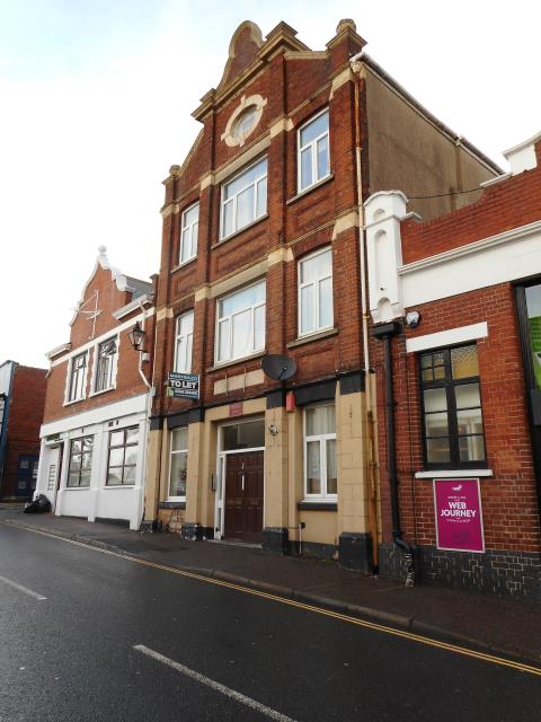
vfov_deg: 69.4
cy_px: 361
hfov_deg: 54.9
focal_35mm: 25
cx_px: 270
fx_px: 521
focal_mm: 4.5
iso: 80
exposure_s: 1/100
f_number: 3.7
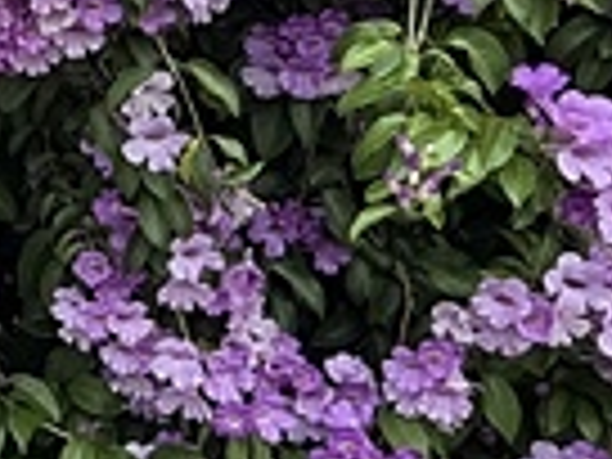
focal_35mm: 66
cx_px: -220
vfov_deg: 21.5
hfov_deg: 24.8
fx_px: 1167
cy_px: 9
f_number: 2.2
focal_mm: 2.22
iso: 320
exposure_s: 1/87
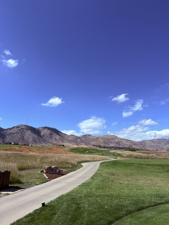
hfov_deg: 56.8
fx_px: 156
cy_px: 112
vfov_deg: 71.6
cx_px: 84
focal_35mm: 24
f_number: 1.78
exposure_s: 1/5319
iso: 80
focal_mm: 6.76
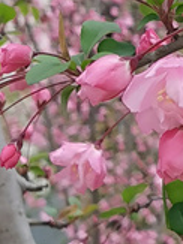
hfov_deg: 7.1
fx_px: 1454
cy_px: 97
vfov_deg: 9.6
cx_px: 260
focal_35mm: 206
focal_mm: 5.58
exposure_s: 1/698
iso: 50
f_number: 1.8
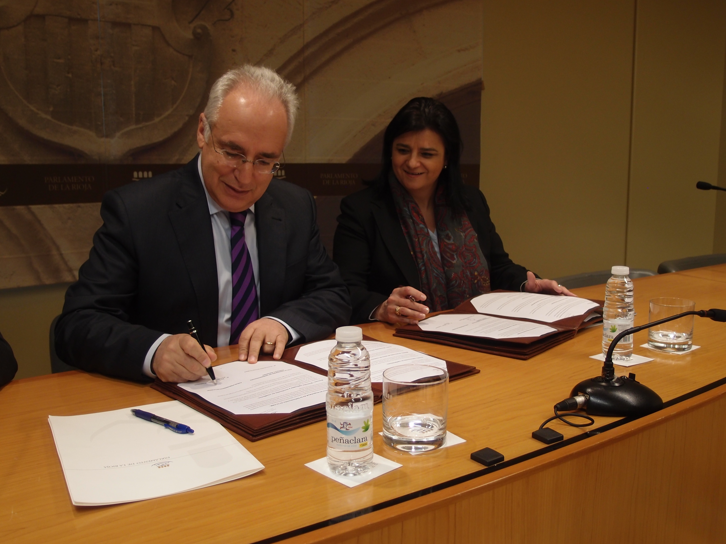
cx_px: 373
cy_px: 268
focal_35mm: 33
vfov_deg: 42.9
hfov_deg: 55.3
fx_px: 692
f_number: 1.9
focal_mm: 6.87
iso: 100
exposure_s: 1/80
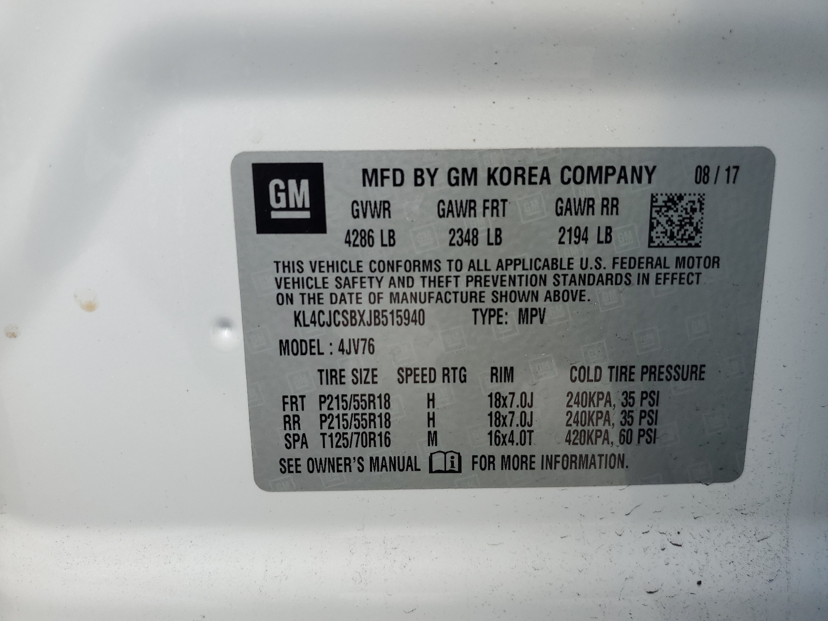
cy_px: 310
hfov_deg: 67.3
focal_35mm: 26
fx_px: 622
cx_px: 414
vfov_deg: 53.1
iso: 50
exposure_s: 1/556
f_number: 1.5
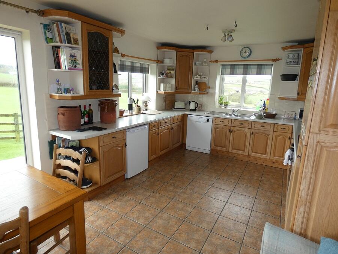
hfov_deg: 81.7
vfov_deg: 66.0
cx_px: 169
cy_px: 127
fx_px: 195
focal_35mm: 20
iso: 100
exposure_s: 1/60
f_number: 2.8
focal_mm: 3.6
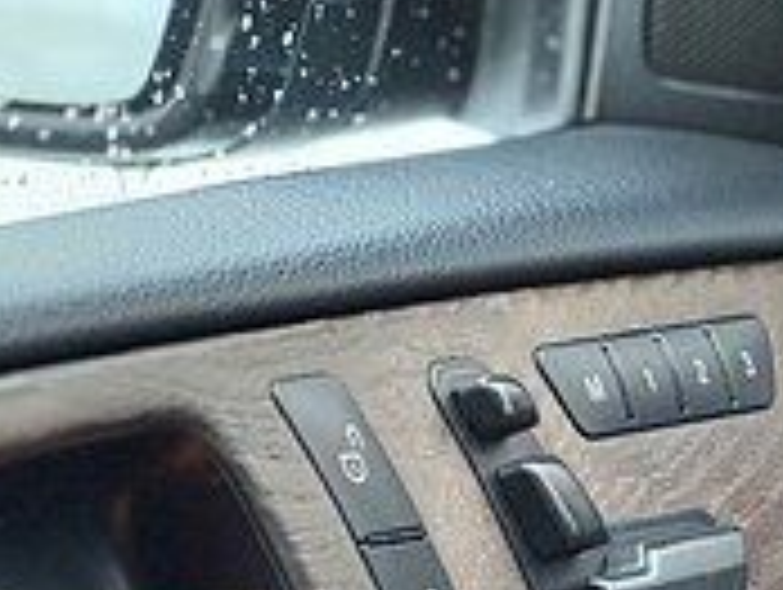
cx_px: 572
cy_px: 486
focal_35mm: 242
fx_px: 5482
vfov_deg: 6.1
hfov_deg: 8.2
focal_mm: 9
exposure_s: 1/45
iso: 500
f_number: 2.8
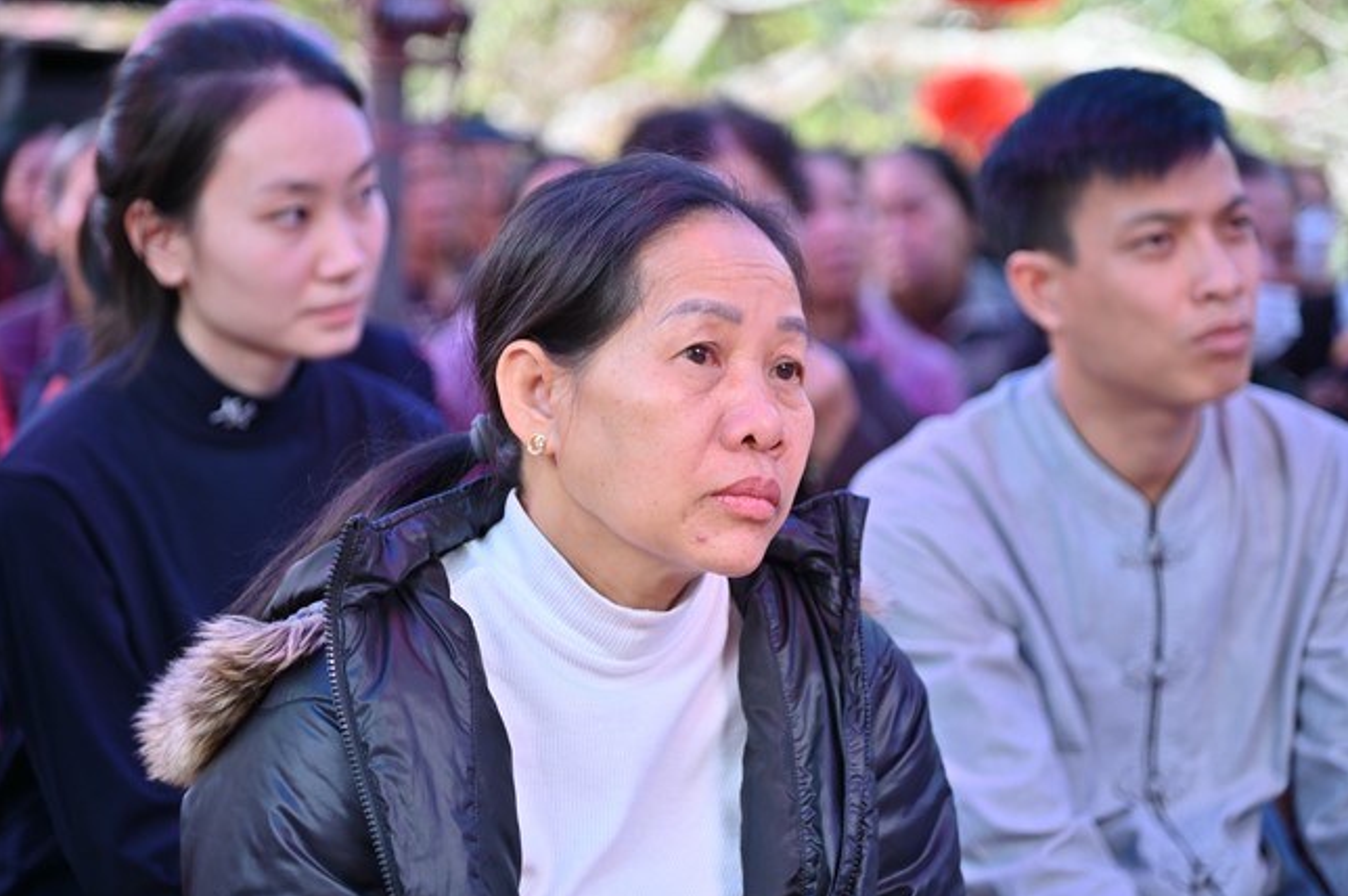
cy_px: 450
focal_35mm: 106
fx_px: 3965
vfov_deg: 12.9
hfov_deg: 19.3
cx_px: 676
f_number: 4
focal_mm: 105
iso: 250
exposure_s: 1/50
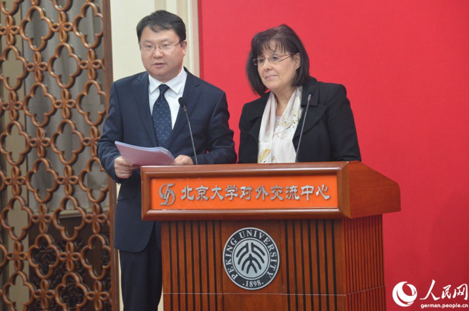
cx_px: 225
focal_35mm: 176
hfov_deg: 11.7
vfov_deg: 7.8
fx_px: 2282
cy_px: 142
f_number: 5.3
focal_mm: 105
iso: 1600
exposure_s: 1/8
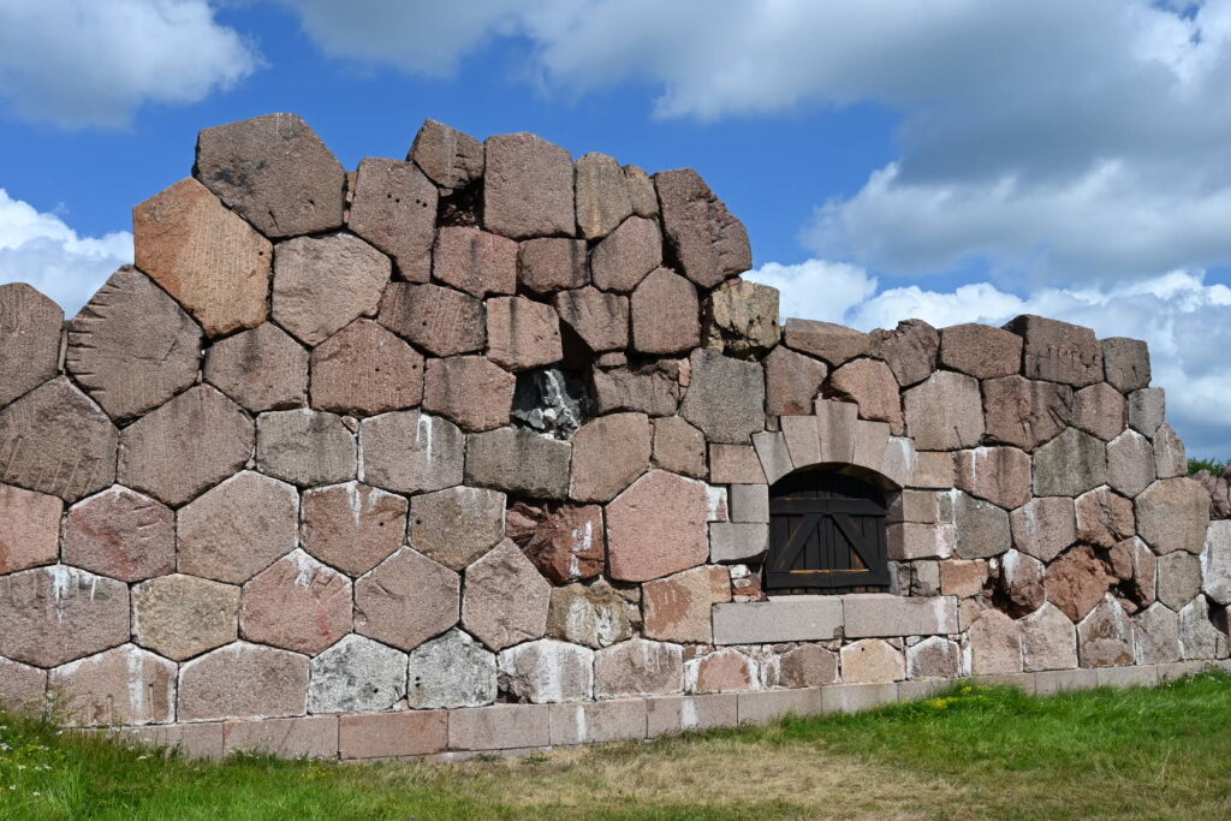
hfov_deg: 53.1
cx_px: 616
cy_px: 410
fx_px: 1231
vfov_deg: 36.9
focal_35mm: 36
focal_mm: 24
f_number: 11
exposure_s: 1/500
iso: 200
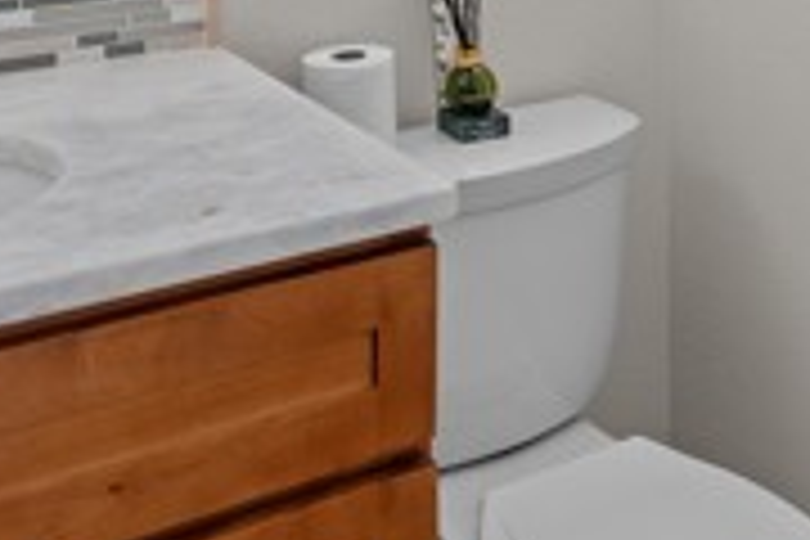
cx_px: 504
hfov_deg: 34.9
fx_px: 1282
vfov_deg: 20.0
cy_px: -304
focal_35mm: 57
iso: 320
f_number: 9
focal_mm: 16
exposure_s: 1/4
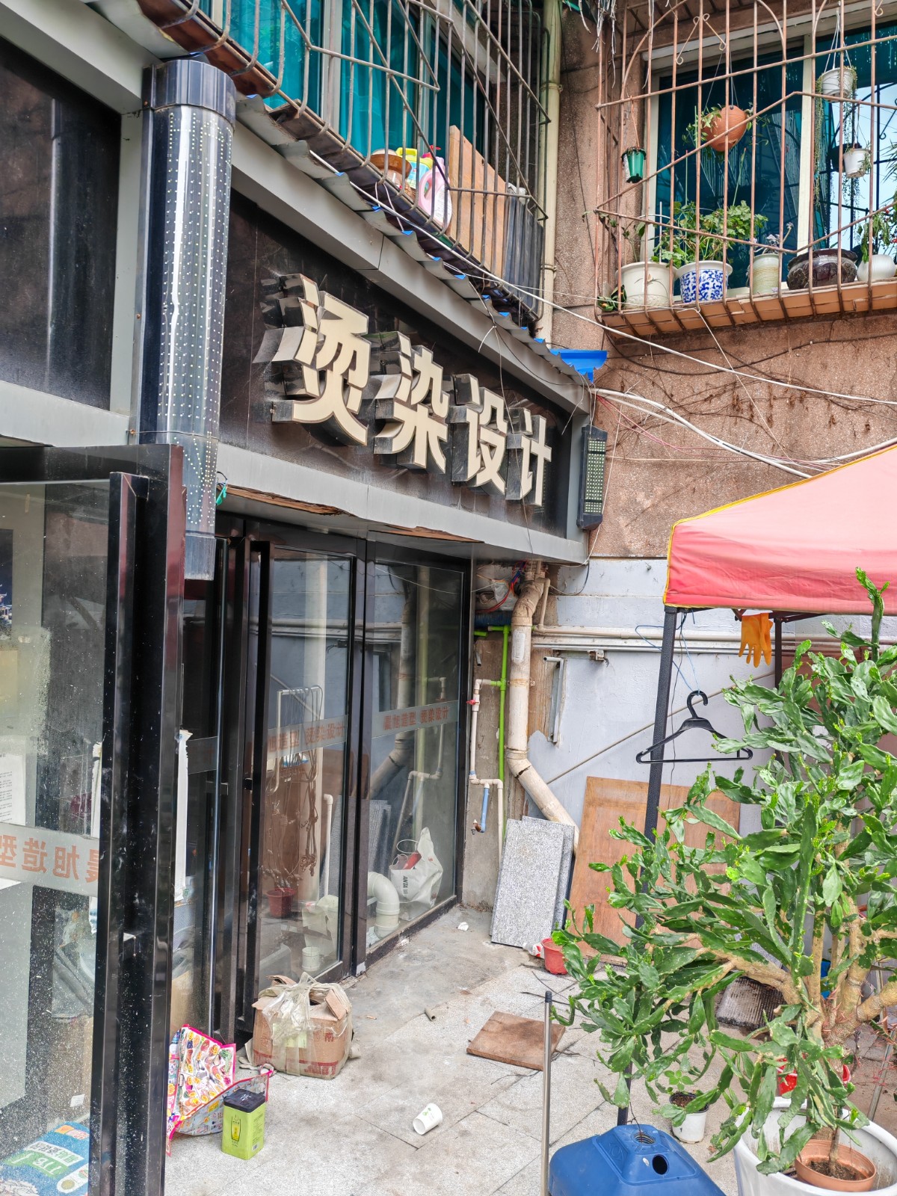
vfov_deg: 65.3
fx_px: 933
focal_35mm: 27
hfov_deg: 51.4
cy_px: 598
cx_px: 448
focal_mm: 5.52
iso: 50
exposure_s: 1/100
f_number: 1.95
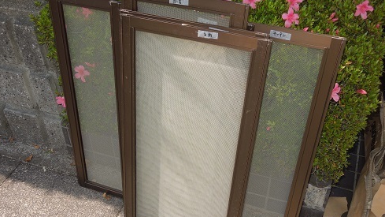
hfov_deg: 51.6
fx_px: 398
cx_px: 191
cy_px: 147
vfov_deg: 30.2
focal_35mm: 39
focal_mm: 6.3
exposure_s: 1/320
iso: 100
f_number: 3.7
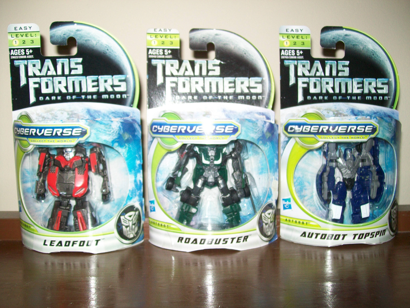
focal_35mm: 36
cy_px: 154
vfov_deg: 39.7
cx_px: 205
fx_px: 426
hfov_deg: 51.4
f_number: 2.7
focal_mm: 6
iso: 64
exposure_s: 1/60
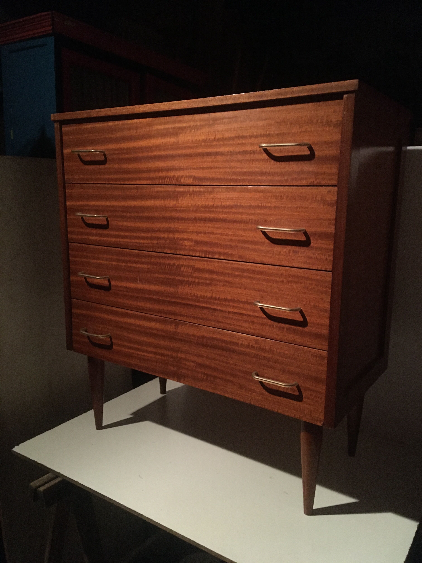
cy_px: 282
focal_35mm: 29
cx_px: 211
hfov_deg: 48.2
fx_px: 471
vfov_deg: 61.7
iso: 400
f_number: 2.2
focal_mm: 4.15
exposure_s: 1/17
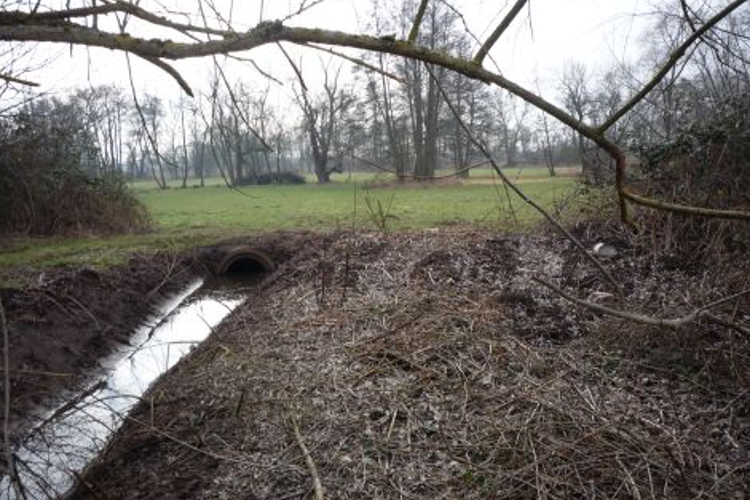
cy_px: 252
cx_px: 370
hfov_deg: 55.8
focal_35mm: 34
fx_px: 708
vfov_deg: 38.9
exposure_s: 1/160
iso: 100
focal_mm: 5.2
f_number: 4
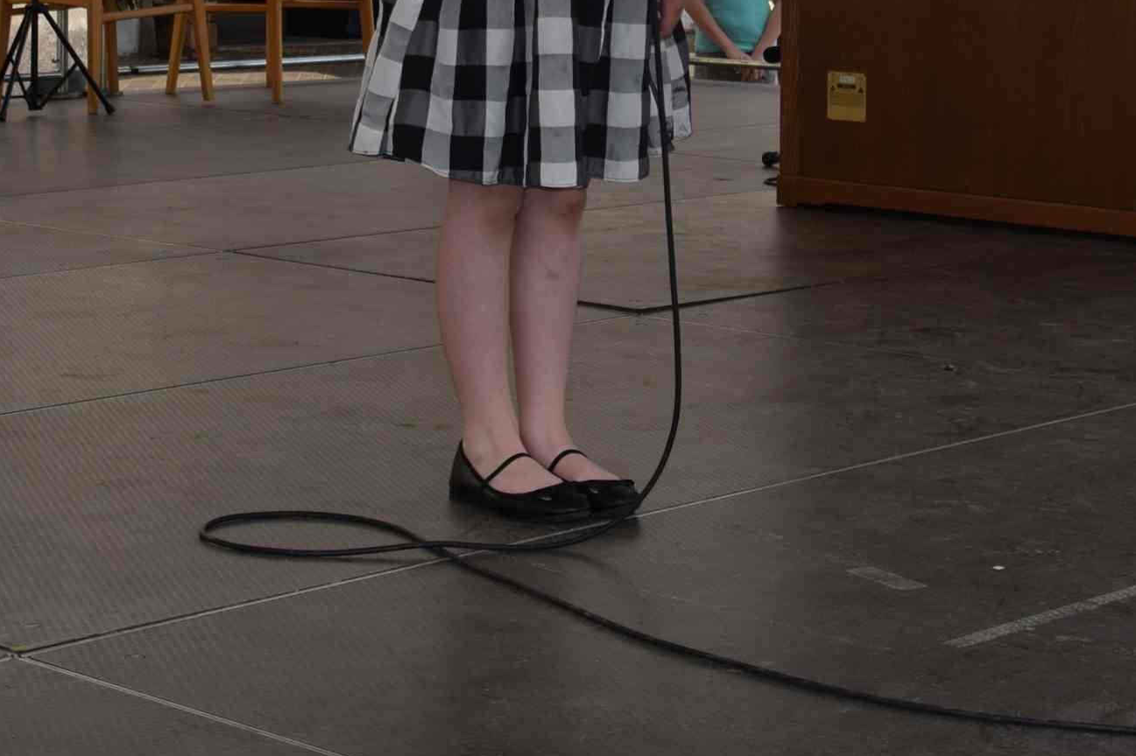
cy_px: -108
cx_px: 552
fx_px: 3060
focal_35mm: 97
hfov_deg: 21.0
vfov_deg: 13.8
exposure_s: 1/200
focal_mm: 28
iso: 100
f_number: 9
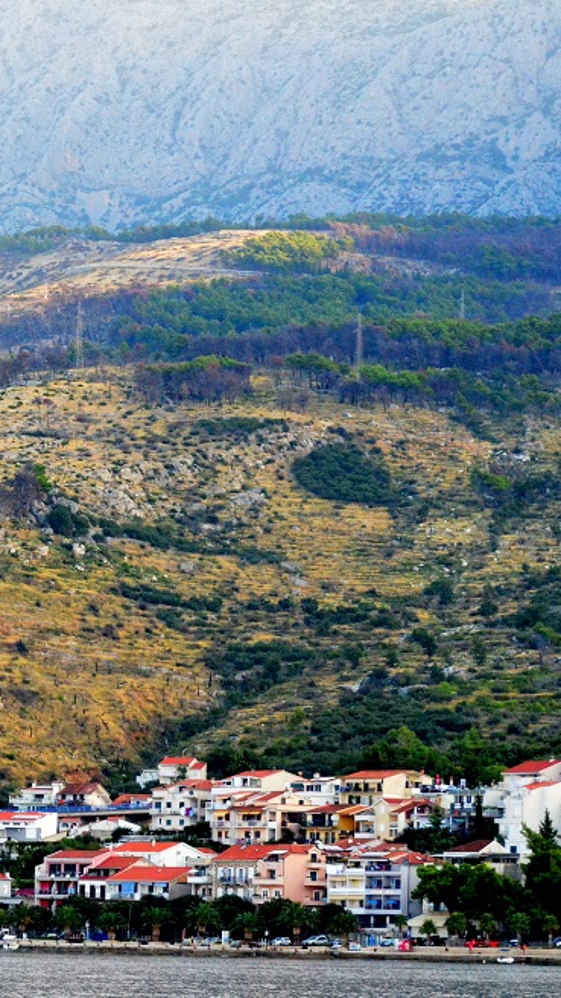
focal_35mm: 167
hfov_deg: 7.2
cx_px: -63
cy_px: 497
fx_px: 4416
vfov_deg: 12.9
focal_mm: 70
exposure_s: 1/3200
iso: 5000
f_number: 4.5
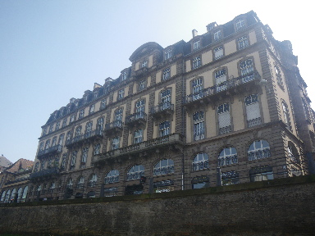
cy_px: 118
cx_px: 158
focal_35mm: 28
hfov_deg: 63.4
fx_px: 255
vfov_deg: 49.7
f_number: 4.2
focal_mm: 5
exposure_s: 1/200
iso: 50
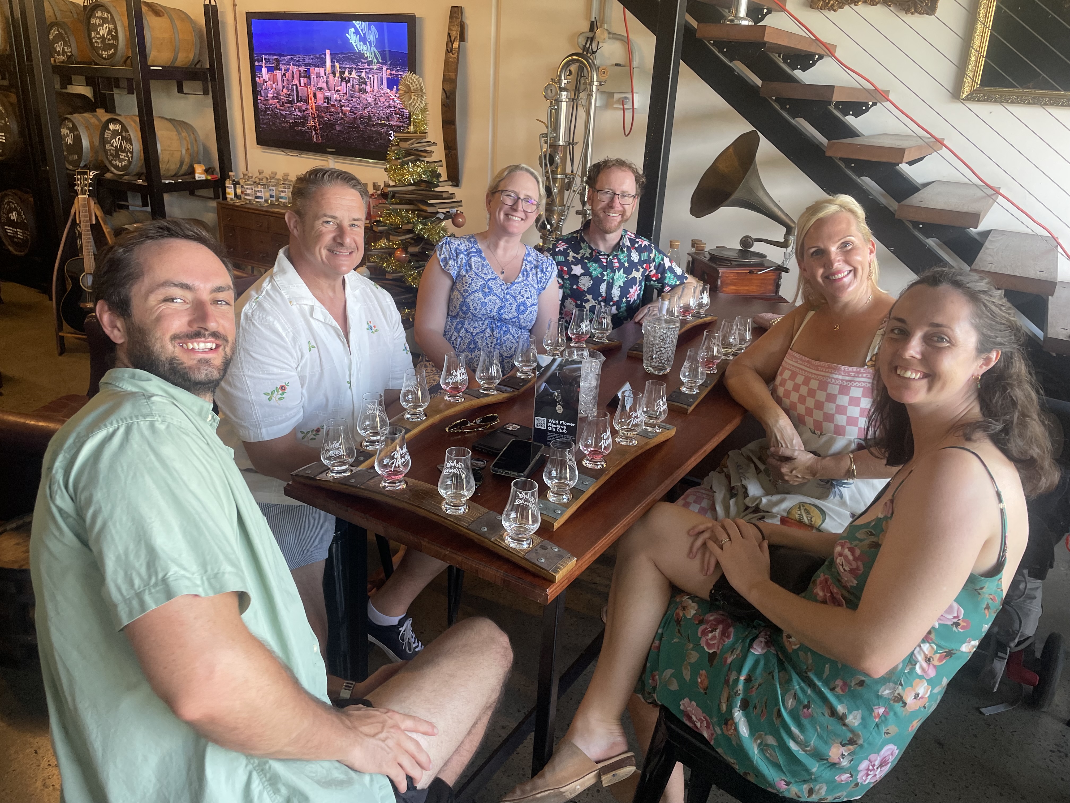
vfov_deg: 53.1
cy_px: 402
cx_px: 535
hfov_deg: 67.3
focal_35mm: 26
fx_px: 804
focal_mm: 4.2
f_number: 1.6
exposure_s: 1/100
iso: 100
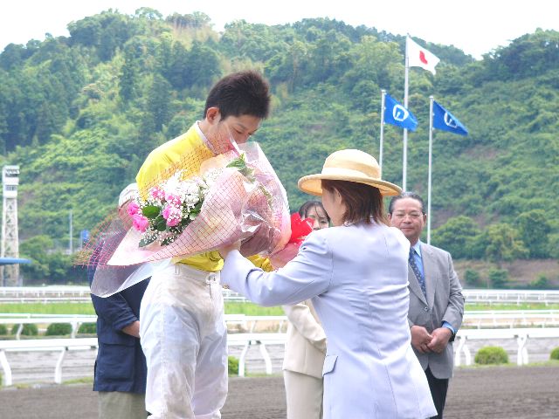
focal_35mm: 132
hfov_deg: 14.9
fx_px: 2132
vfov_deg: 11.2
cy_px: 210
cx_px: 280
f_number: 4
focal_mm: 21.9
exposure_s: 1/160
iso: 50
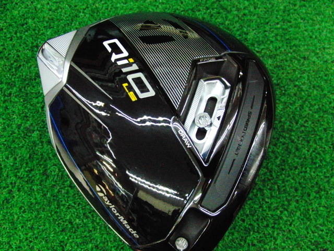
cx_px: 167
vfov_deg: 38.7
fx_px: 357
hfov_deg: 50.1
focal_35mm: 37
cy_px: 126
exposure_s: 1/320
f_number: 3.6
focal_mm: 6.42
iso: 3200
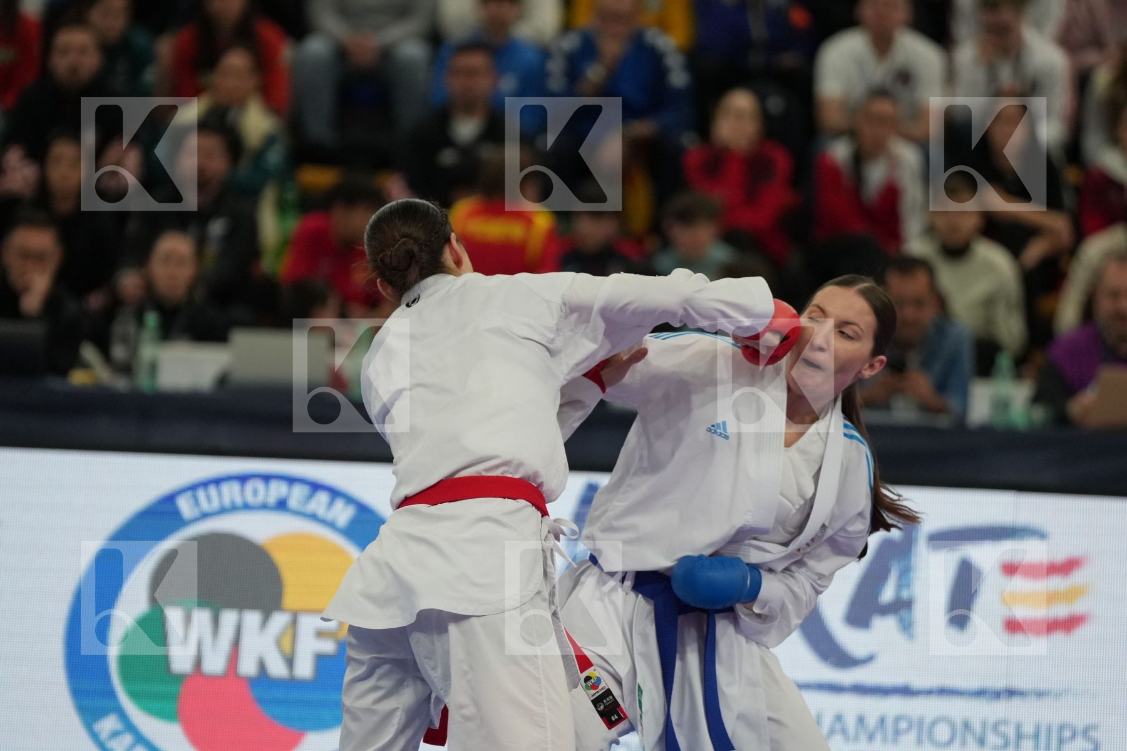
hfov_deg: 7.5
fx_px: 8546
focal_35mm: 273
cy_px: 376
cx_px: 564
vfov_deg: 5.0
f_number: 2.8
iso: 1600
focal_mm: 182
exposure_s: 1/1000
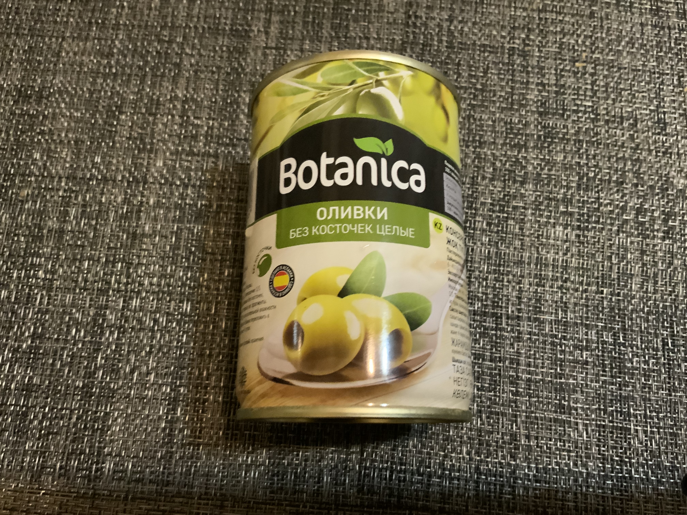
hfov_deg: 61.7
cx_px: 344
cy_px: 258
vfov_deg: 48.2
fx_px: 576
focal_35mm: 29
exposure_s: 1/25
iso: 500
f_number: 1.8
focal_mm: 3
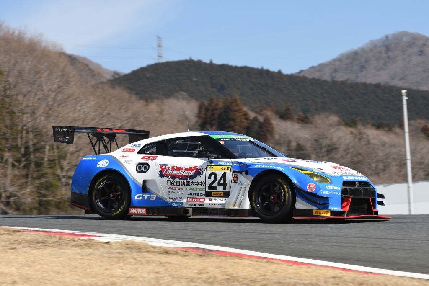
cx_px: 214
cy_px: 143
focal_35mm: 195
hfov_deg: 10.5
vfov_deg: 7.0
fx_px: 2324
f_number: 7.1
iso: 100
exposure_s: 1/400
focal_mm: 130
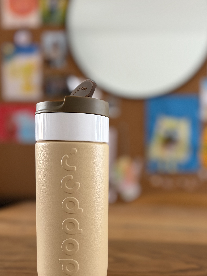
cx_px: 140
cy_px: 181
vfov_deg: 48.3
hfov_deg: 37.3
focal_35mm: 38
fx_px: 303
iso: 500
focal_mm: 5.96
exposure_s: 1/60
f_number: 1.6
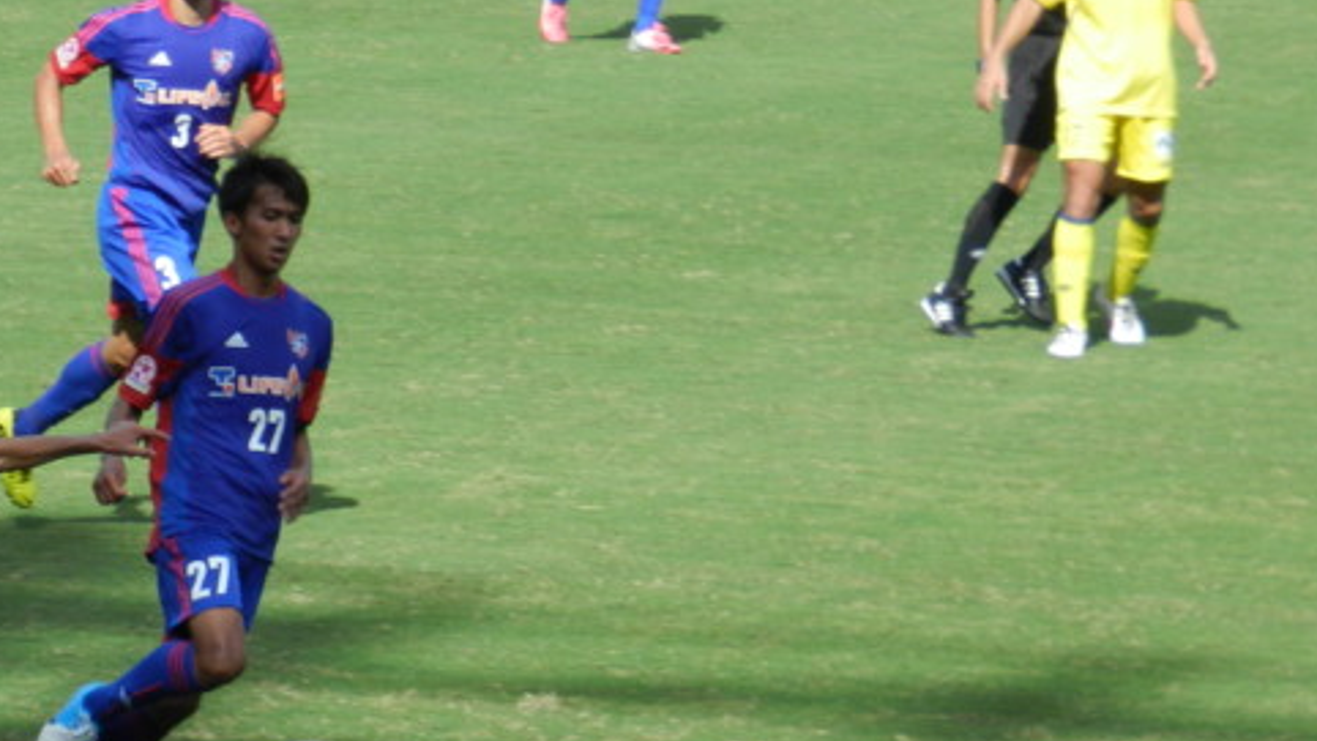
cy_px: 484
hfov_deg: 4.5
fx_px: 16621
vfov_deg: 2.6
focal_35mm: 476
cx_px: 243
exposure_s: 1/400
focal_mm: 46.7
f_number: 5.2
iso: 160
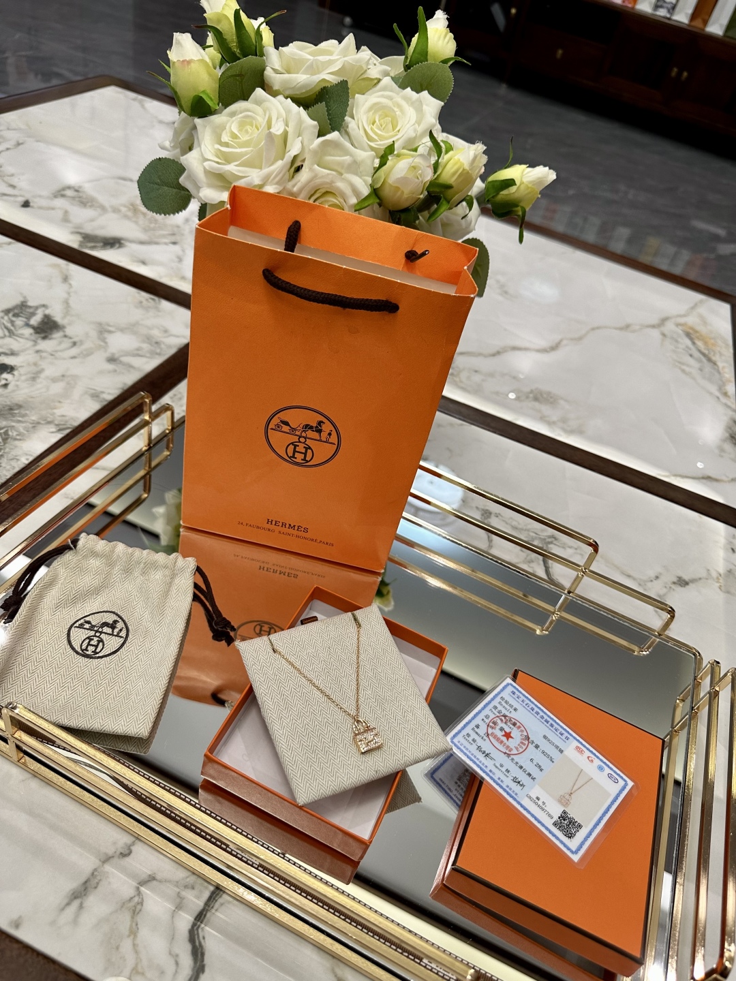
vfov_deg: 71.6
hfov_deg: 56.8
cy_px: 490
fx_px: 680
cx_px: 368
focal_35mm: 24
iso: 160
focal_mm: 6.86
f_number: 1.78
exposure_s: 1/100
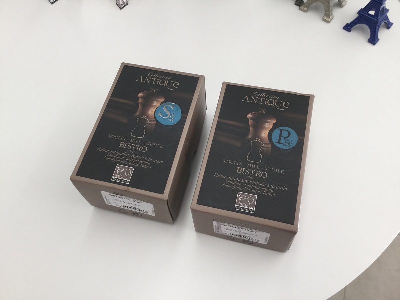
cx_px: 200
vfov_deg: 45.4
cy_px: 150
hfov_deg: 58.4
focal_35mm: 31
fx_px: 358
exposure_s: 1/120
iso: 40
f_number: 2.4
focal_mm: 3.3
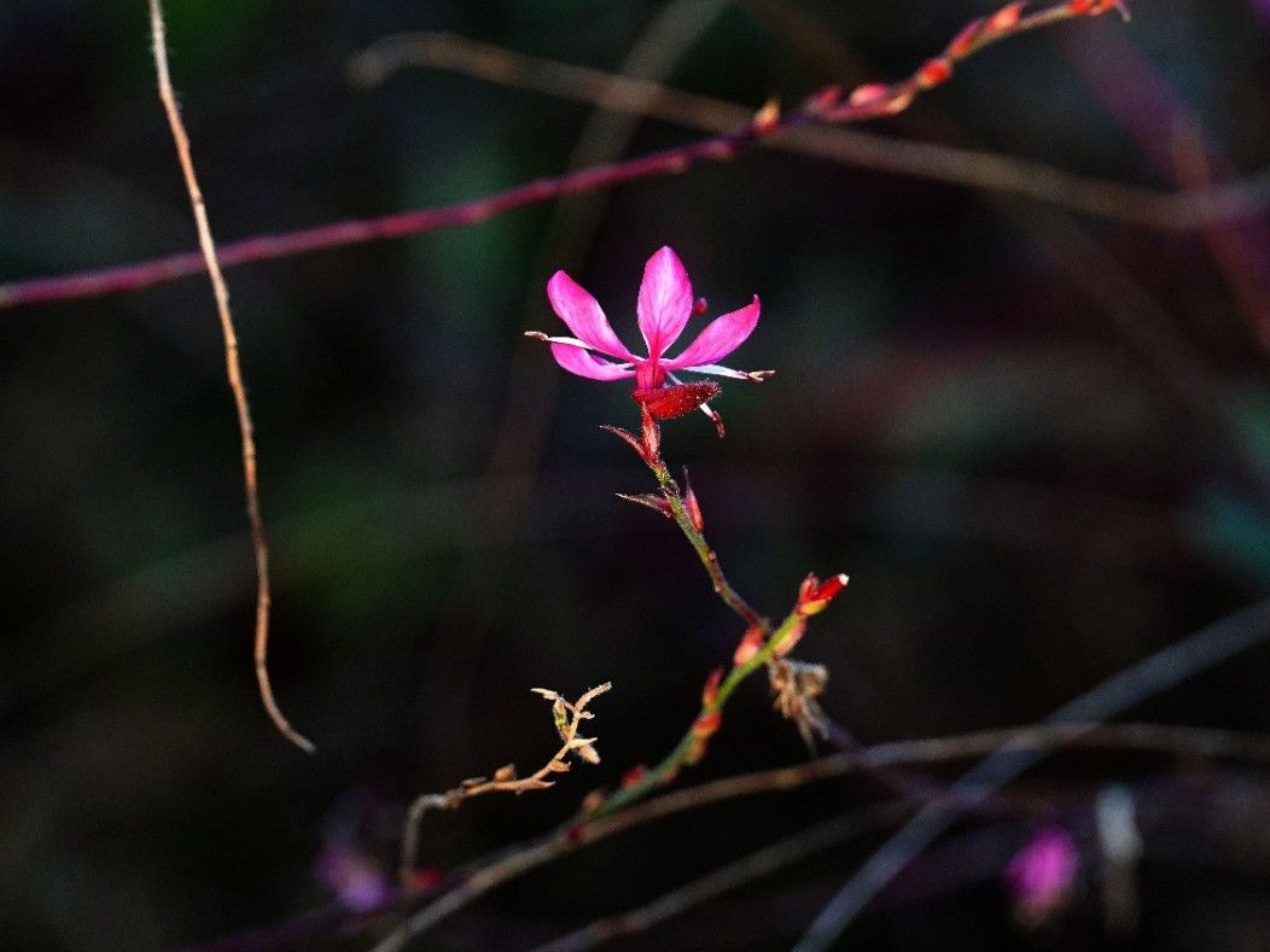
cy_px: 419
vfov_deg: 5.8
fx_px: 9392
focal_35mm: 256
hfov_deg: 7.7
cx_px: 681
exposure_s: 1/500
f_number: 5.6
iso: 400
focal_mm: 200
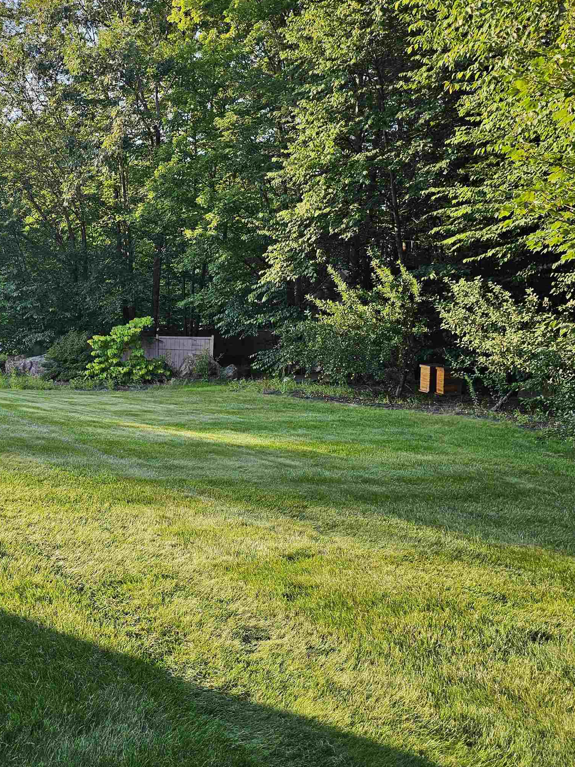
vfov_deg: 52.6
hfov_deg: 38.9
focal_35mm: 35
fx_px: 775
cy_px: 367
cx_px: 105
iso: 12
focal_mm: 6.3
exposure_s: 1/180
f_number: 1.7
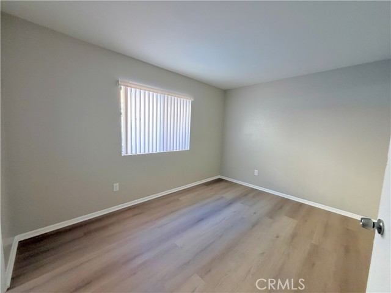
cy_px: 146
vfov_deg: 85.7
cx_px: 196
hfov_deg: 102.1
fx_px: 158
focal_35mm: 14
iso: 250
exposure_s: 1/60
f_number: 2.2
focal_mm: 2.22
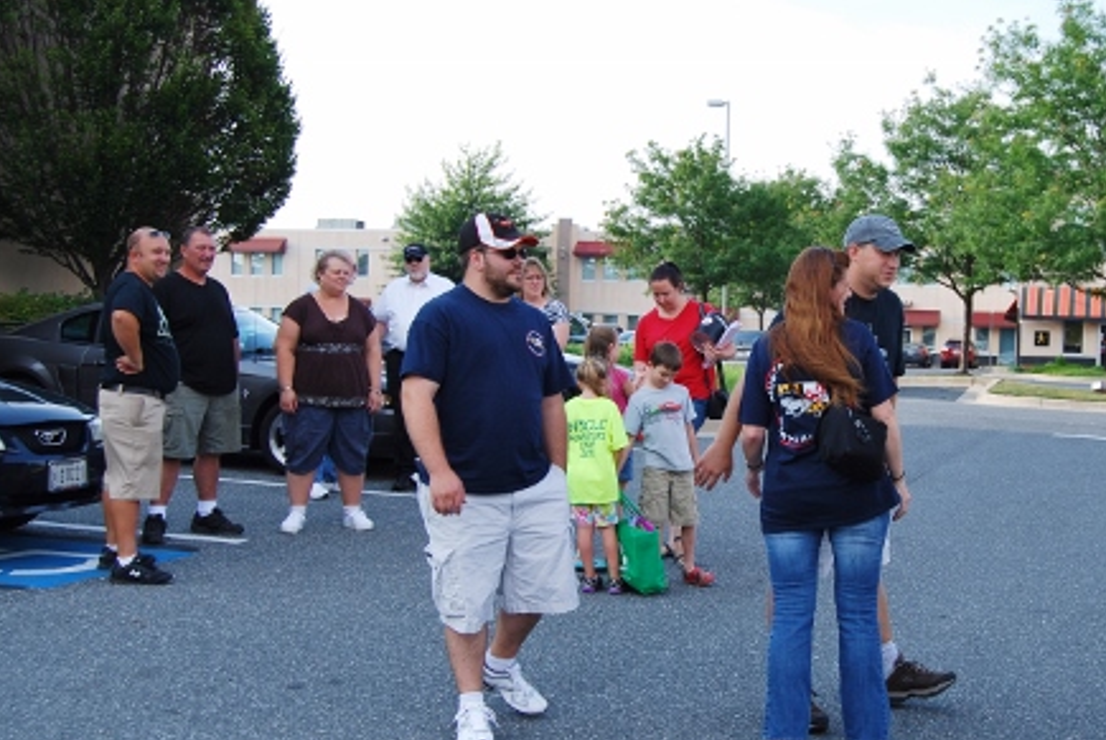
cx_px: 760
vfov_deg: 26.7
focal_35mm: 51
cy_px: 379
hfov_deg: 38.5
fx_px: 1560
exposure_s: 1/125
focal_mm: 23
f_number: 5.6
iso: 100
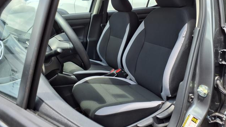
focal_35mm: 30
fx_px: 180
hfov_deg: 64.3
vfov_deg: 38.6
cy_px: 47
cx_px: 113
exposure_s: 1/294
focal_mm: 3.58
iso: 40
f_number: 1.9
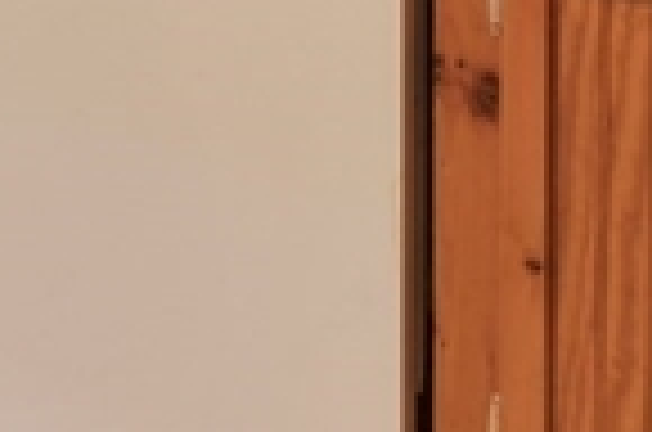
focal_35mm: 99
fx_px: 1789
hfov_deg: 20.0
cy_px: -736
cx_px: -18
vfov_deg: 10.8
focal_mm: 14
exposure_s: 1/2
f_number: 8
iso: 100
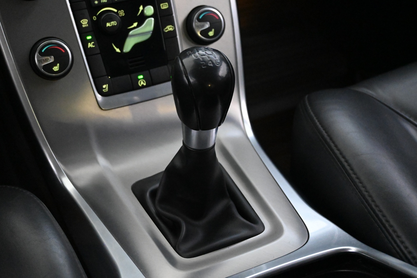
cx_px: 208
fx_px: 591
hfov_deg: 38.9
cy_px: 139
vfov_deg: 26.5
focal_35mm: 51
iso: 10000
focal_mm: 34
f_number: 5
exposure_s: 1/50
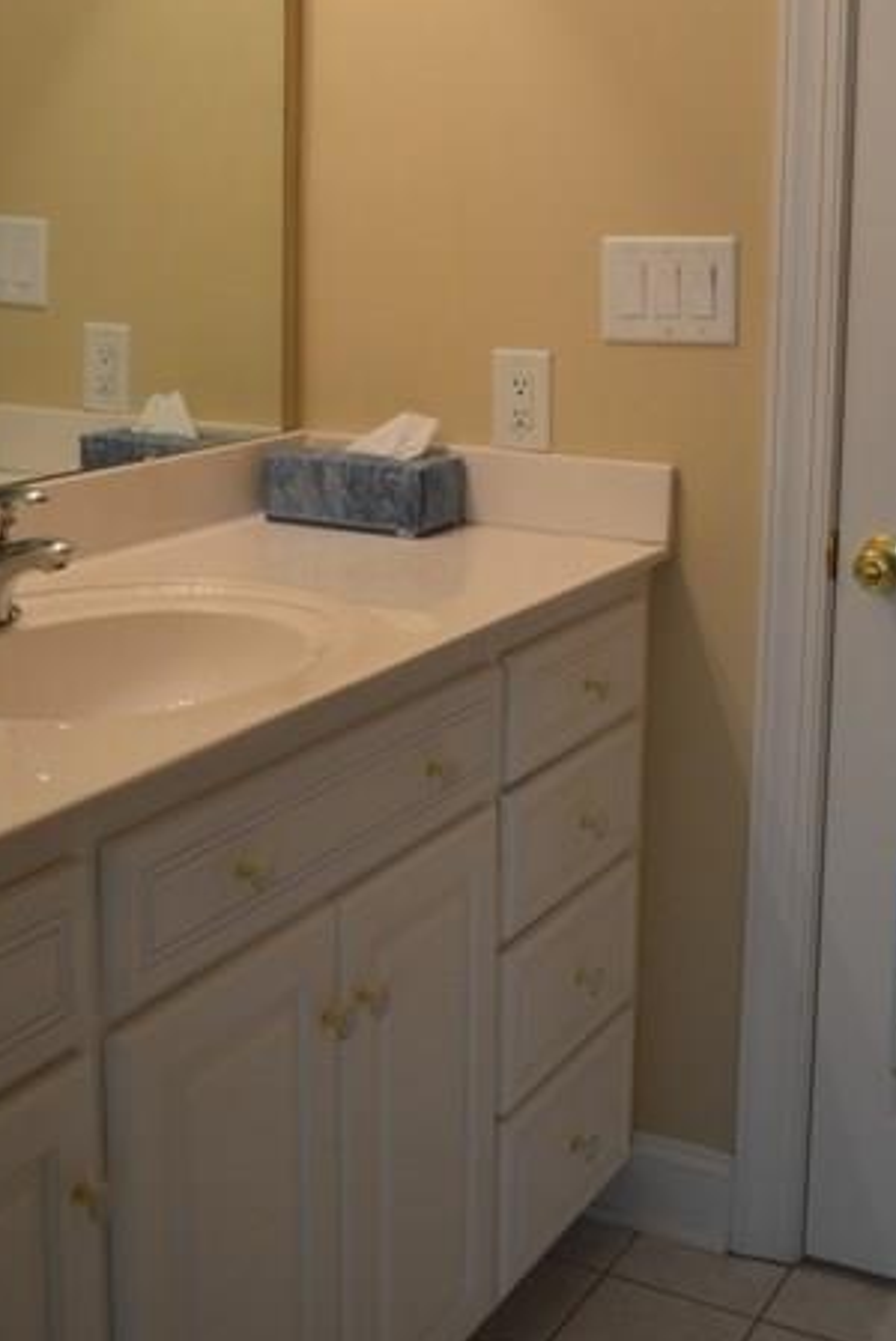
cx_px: 506
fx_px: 1752
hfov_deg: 28.7
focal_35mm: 47
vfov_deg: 41.3
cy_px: 442
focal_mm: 22
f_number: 4
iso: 450
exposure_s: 1/60
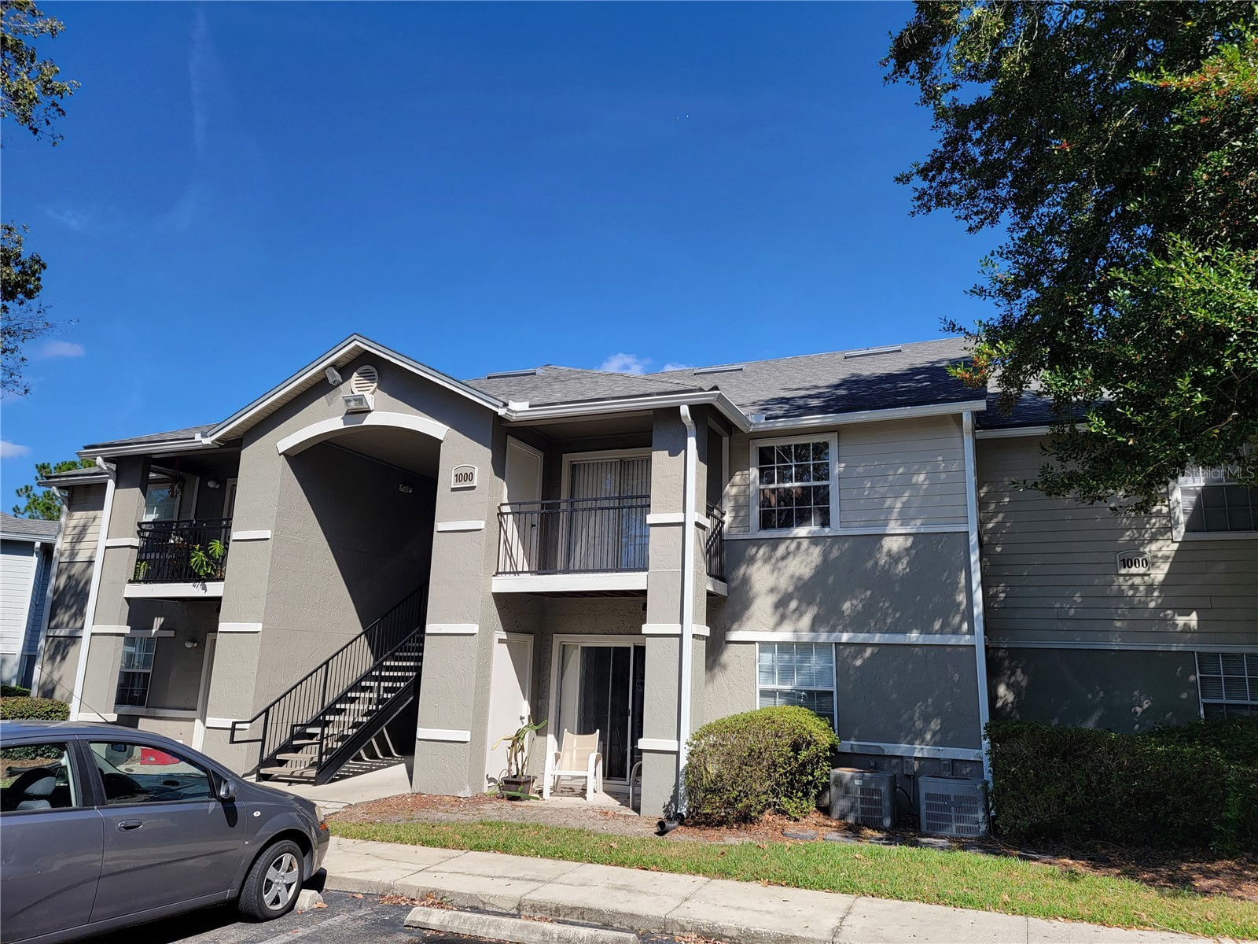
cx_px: 629
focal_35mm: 24
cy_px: 472
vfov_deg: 56.8
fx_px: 872
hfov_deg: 71.6
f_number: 1.8
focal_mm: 6.7
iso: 16
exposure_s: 1/742
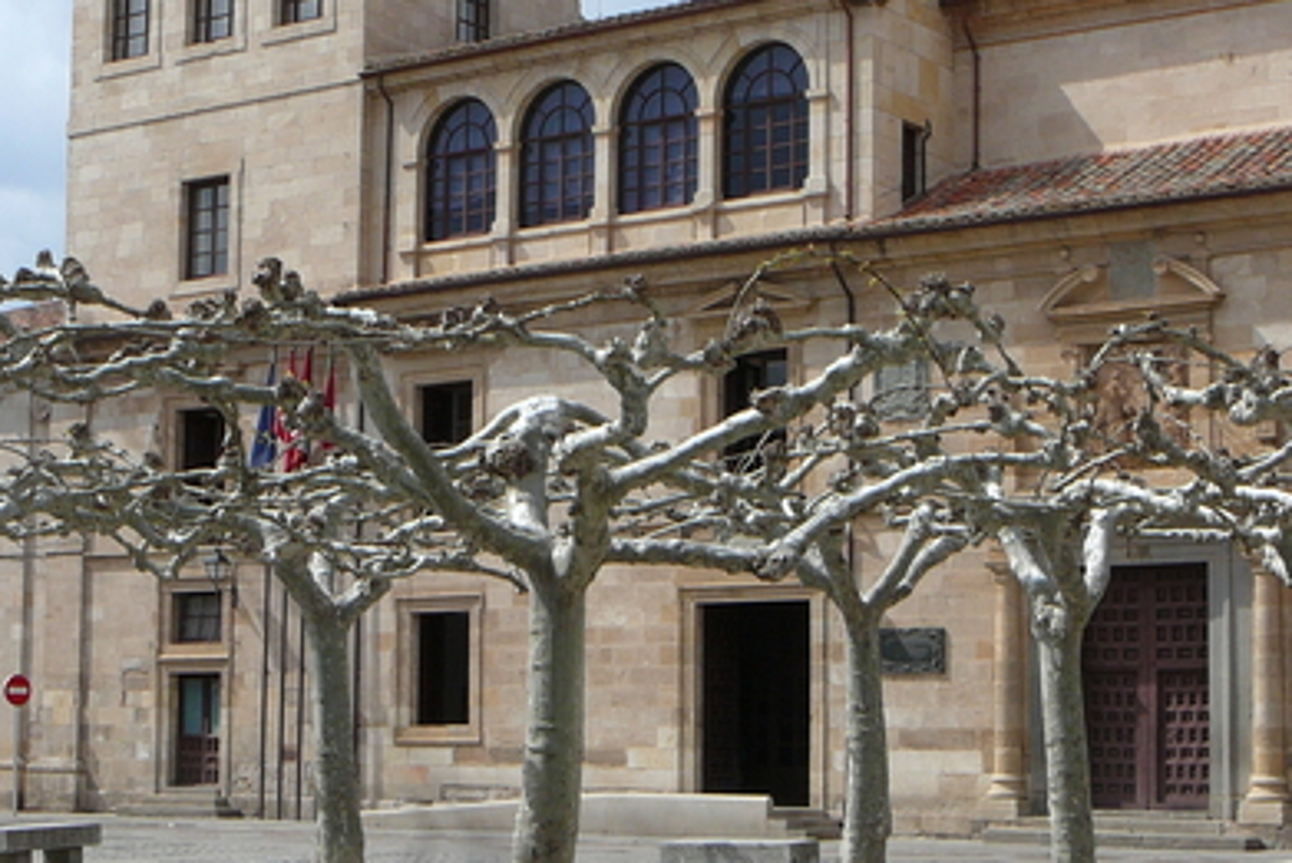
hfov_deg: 26.9
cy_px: 542
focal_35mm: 75
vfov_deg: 18.2
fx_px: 2693
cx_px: 515
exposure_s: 1/640
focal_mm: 7
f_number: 5.6
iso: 80
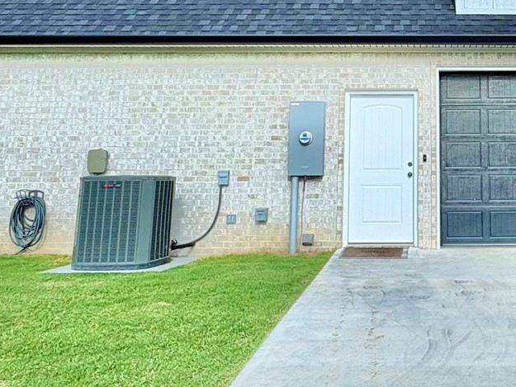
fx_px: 641
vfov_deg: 32.4
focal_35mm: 43
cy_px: 59
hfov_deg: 41.2
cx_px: 442
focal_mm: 2.22
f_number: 2.2
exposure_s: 1/1370
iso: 50
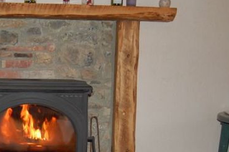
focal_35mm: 69
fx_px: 438
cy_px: 128
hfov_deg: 28.1
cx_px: 18
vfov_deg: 19.4
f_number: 4
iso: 400
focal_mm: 24
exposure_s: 1/60
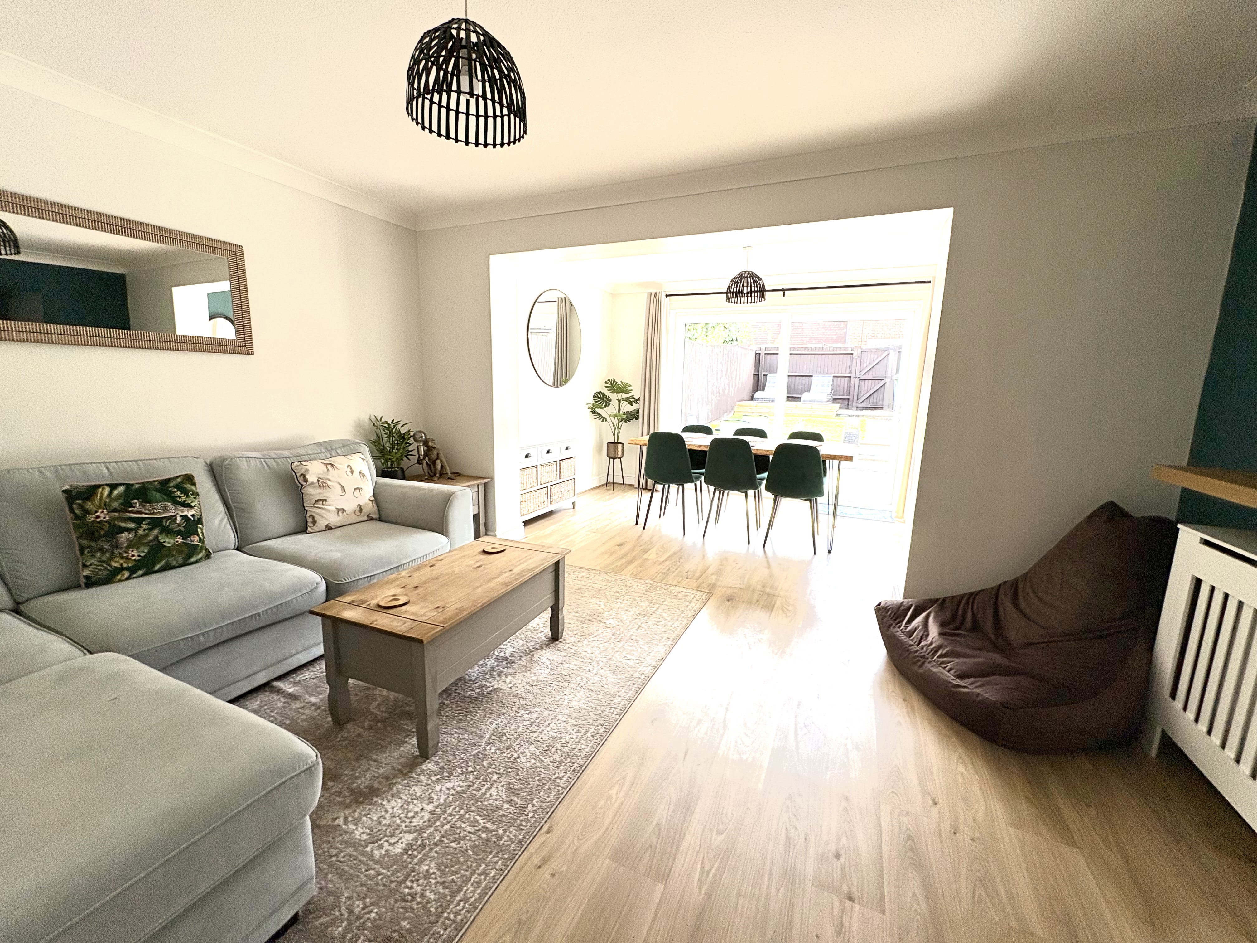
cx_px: 628
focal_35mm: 14
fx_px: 508
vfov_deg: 85.7
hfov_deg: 102.1
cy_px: 472
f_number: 2.2
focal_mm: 2.22
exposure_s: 1/131
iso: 64
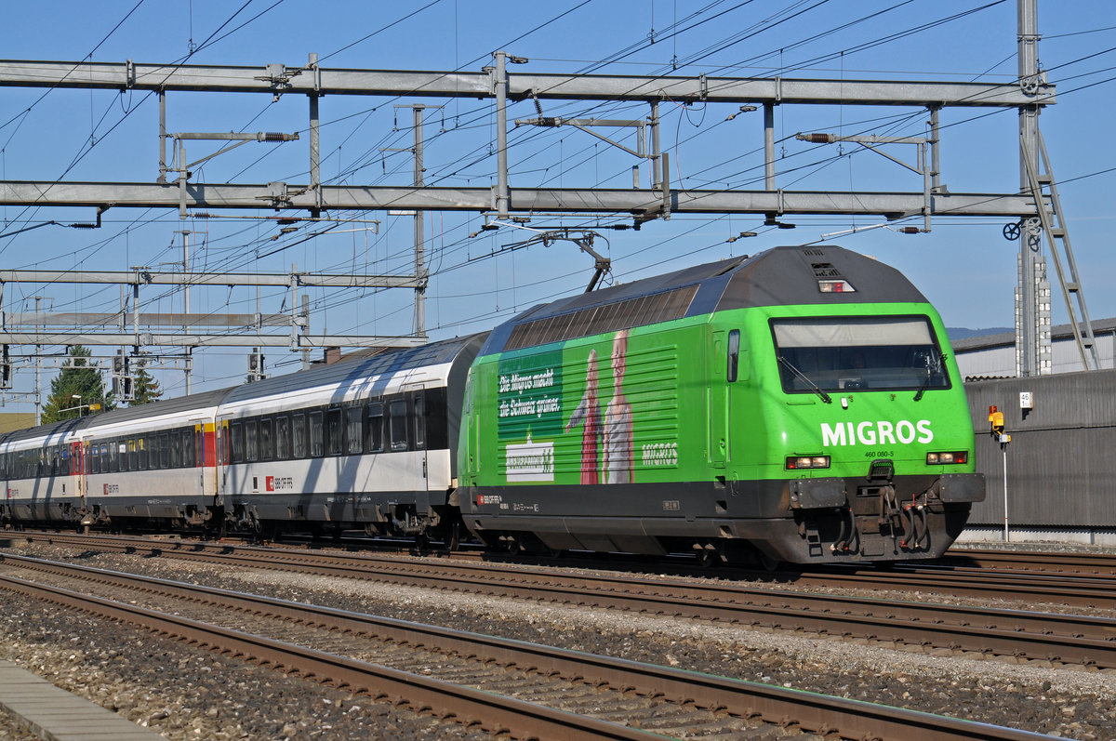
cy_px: 370
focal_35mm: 102
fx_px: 3158
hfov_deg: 20.0
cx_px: 558
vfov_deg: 13.4
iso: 400
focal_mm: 68
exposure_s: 1/1000
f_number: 8
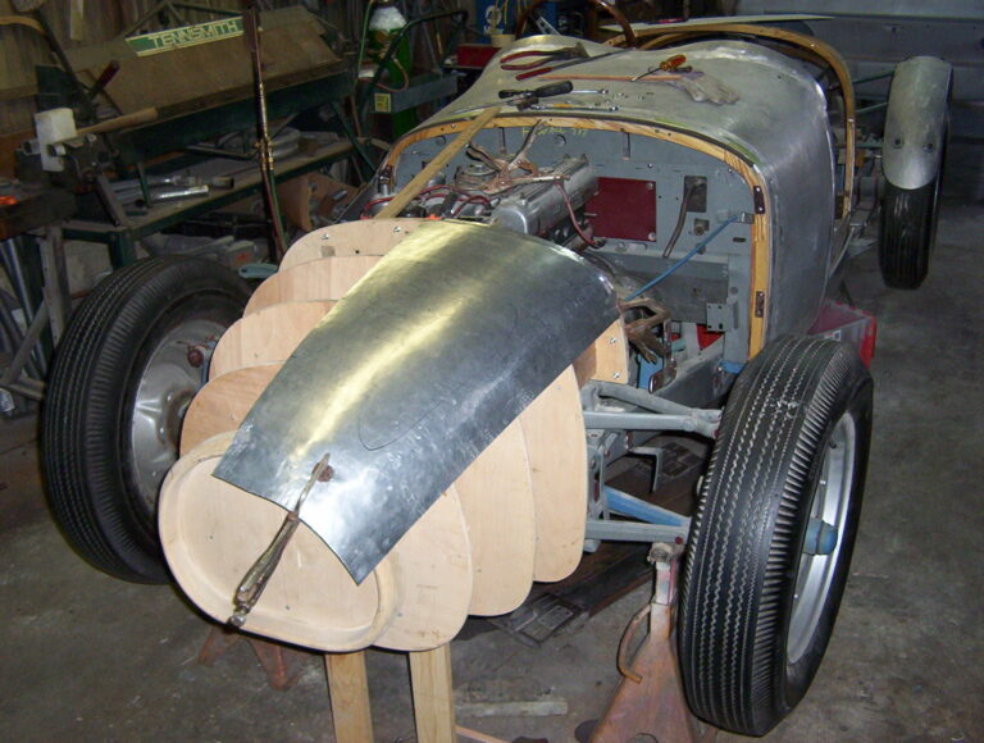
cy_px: 372
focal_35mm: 39
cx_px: 492
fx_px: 1111
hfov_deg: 47.8
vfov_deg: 37.0
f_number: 3.84
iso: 140
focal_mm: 5.26
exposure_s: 1/60
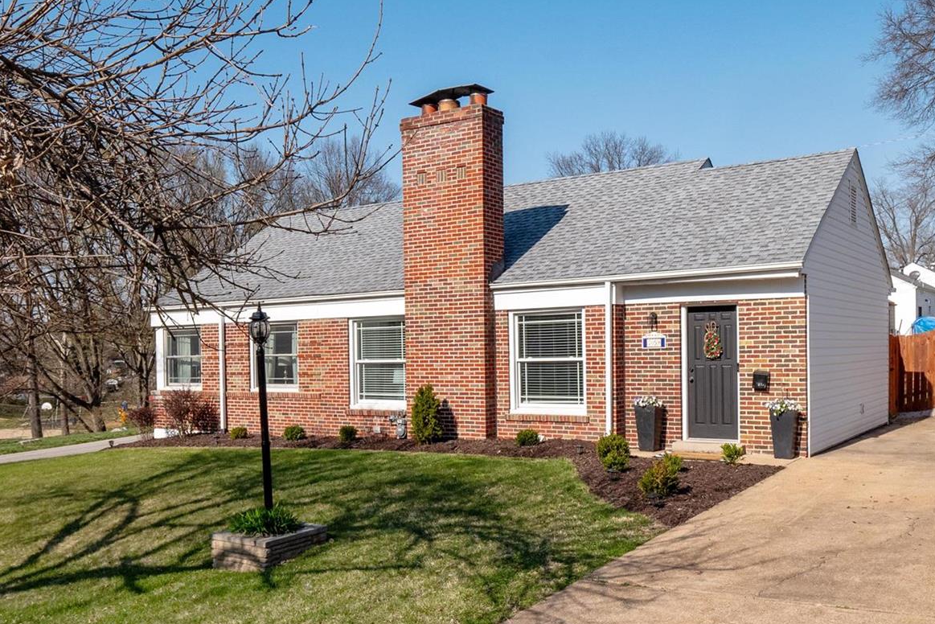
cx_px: 501
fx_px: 857
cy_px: 361
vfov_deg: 39.9
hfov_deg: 57.2
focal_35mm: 33
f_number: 8
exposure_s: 1/1000
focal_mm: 12
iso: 400
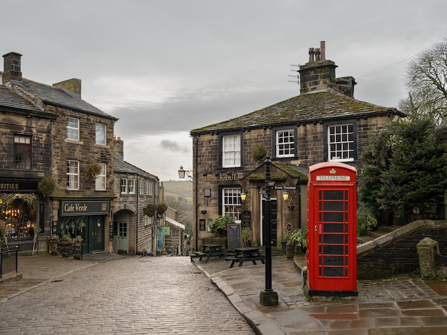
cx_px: 224
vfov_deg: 41.8
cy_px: 168
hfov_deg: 54.0
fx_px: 439
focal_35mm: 34
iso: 800
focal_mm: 43.3
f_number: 5.6
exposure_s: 1/125
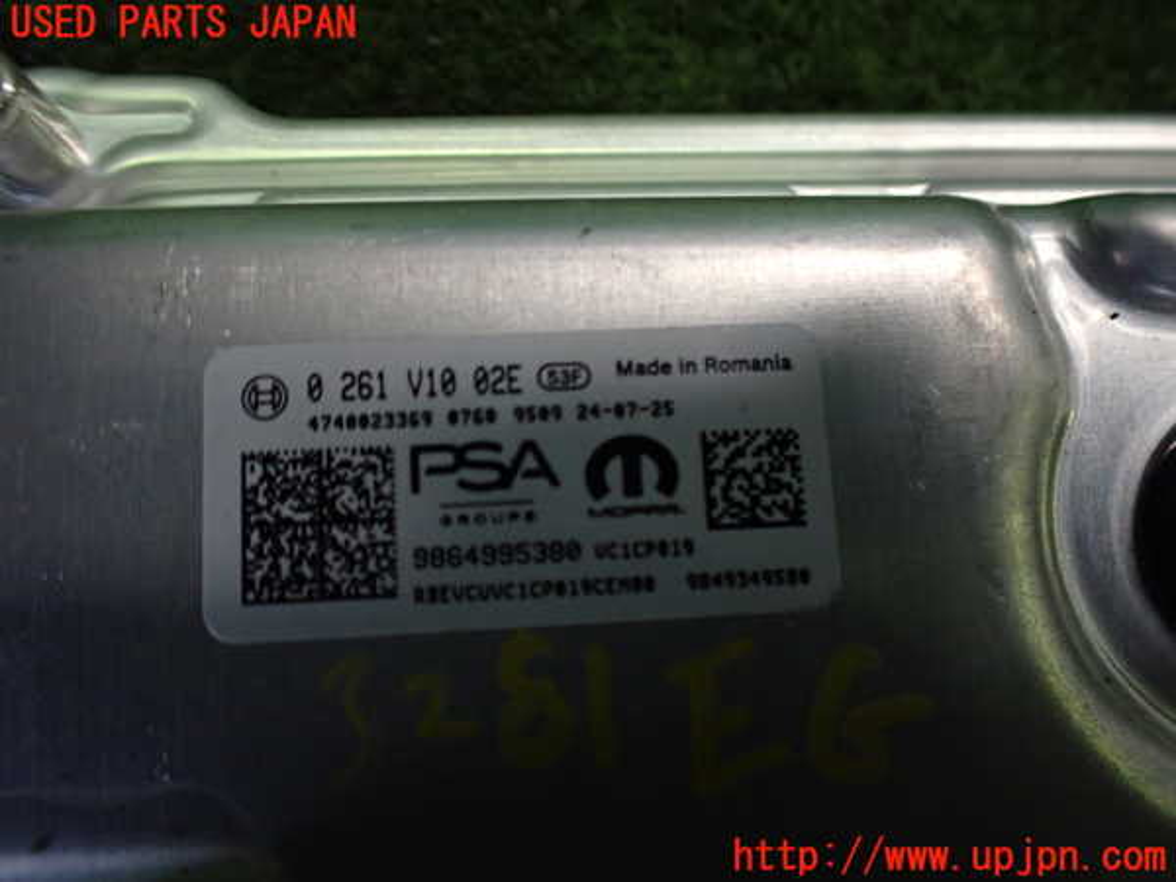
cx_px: 588
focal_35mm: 30
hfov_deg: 60.0
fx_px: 1019
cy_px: 441
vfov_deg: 46.8
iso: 640
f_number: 2.3
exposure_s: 1/125
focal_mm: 5.4
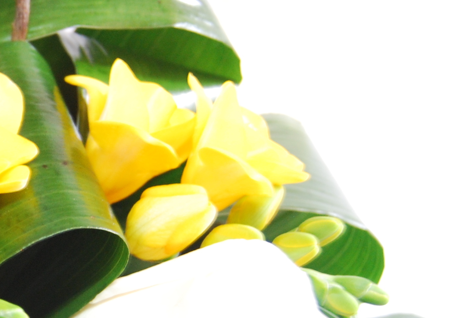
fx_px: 1367
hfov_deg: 18.1
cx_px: -186
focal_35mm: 104
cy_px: 282
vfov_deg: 13.2
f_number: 4
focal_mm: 23
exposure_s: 1/3
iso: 400
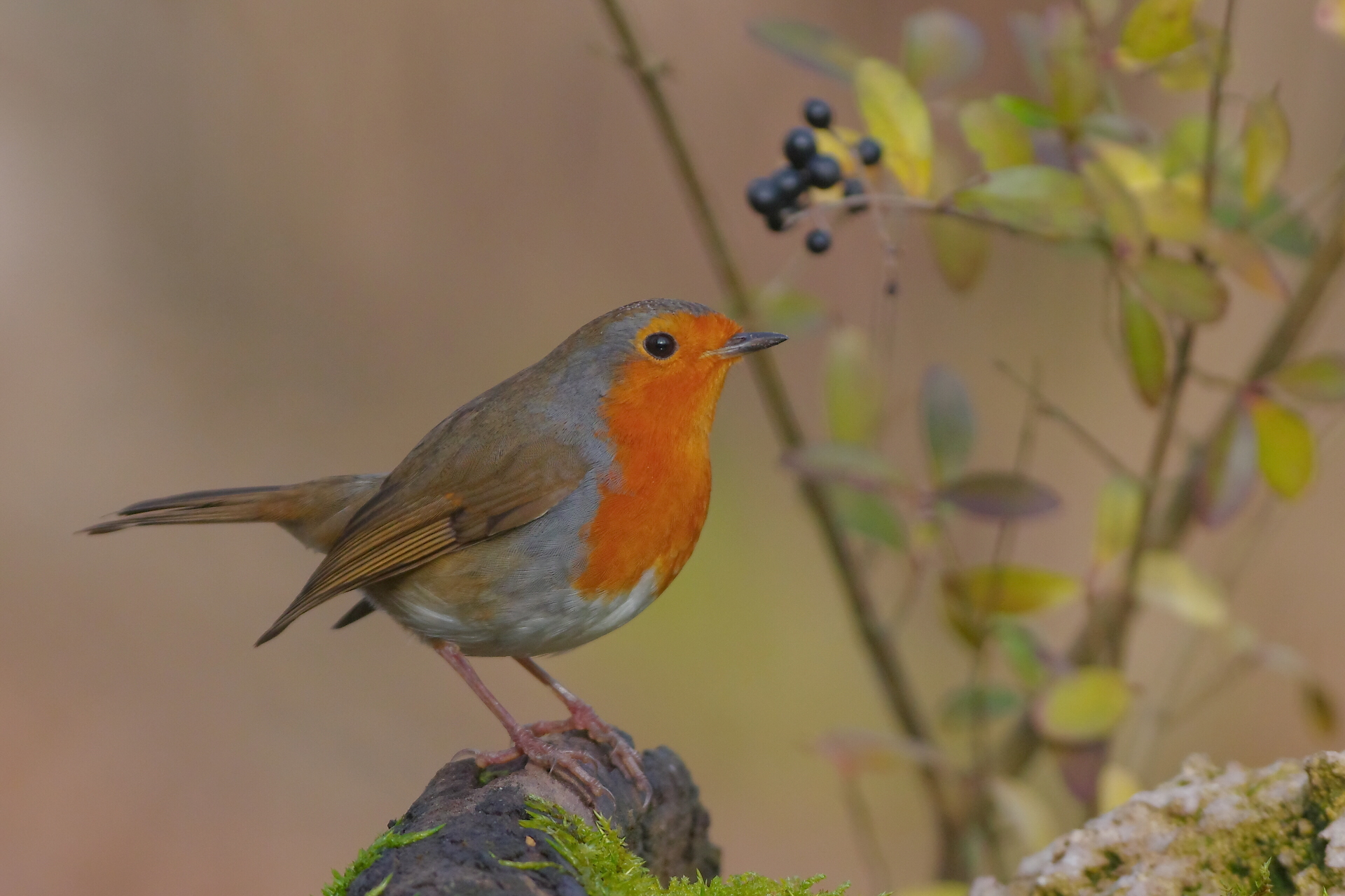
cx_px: 672
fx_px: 17297
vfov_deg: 3.0
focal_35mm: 463
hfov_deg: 4.5
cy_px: 448
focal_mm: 300
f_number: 5.6
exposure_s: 1/1600
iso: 1000
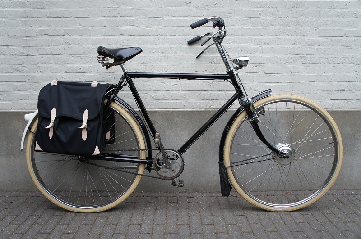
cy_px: 120
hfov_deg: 59.6
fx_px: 315
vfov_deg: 41.6
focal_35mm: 32
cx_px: 180
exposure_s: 1/250
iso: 200
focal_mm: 21
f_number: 5
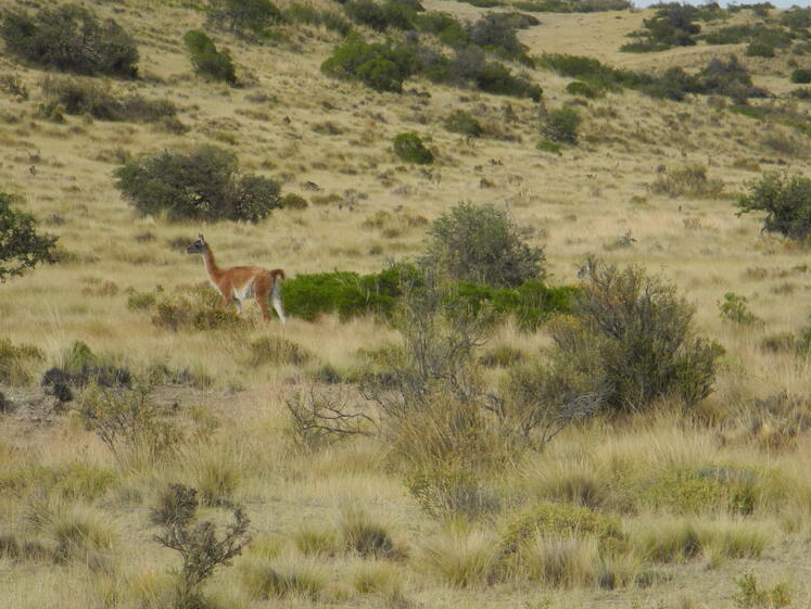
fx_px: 6422
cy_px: 375
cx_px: 546
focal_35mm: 274
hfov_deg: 7.2
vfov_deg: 5.4
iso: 100
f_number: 5.6
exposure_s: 1/400
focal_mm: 42.6
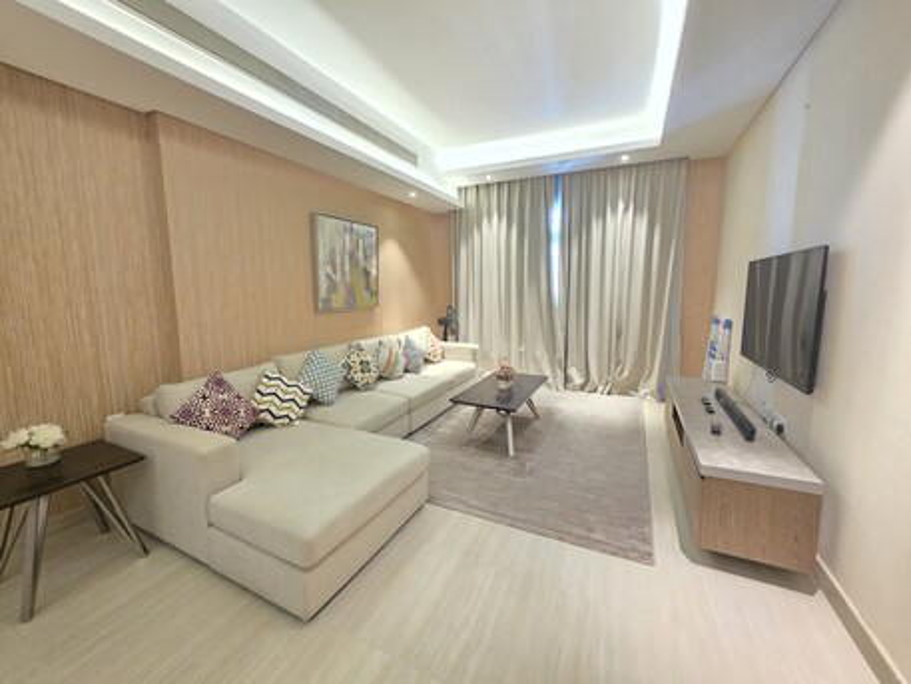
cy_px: 342
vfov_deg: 89.9
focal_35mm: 13
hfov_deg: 106.2
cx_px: 456
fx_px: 342
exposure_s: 1/50
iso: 800
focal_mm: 2.2
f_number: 1.9
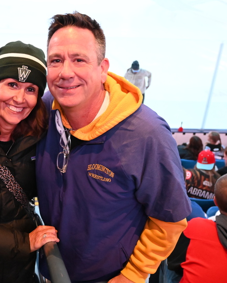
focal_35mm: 52
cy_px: 121
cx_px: 35
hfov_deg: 28.4
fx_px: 436
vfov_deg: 36.0
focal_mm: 29.5
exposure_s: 1/60
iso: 9000
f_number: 4
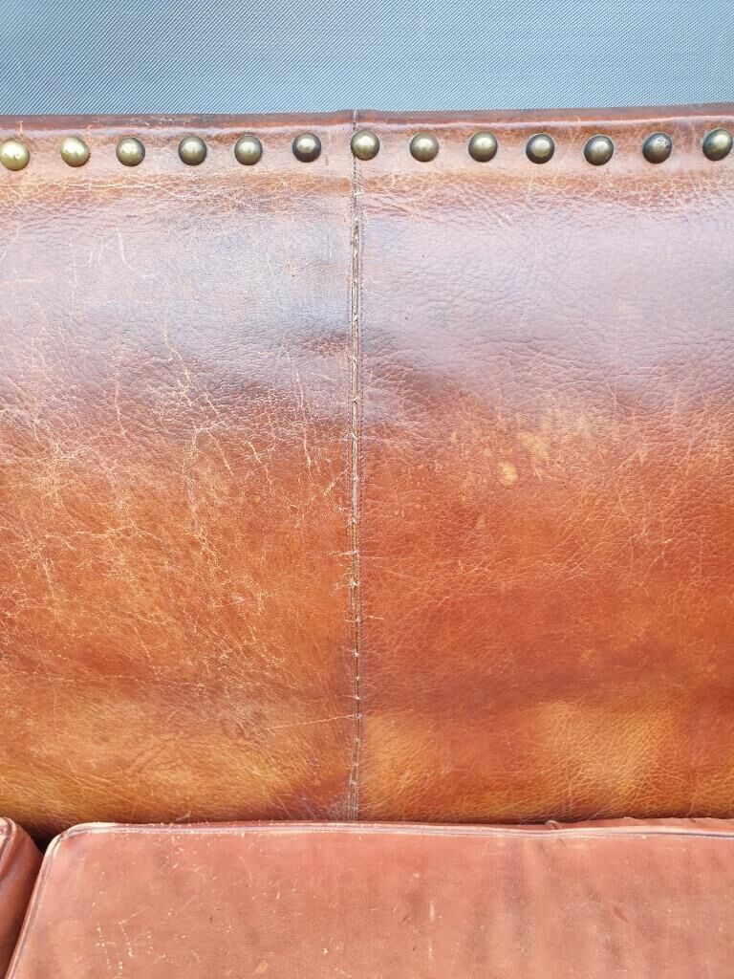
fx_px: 735
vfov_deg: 67.3
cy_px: 490
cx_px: 367
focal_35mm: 26
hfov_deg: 53.1
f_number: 2.4
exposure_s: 1/60
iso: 160
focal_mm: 4.3
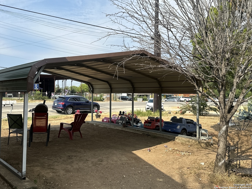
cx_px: 126
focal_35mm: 24
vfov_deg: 56.8
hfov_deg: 71.6
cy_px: 94
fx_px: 175
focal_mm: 6.86
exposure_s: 1/4348
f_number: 1.78
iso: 80
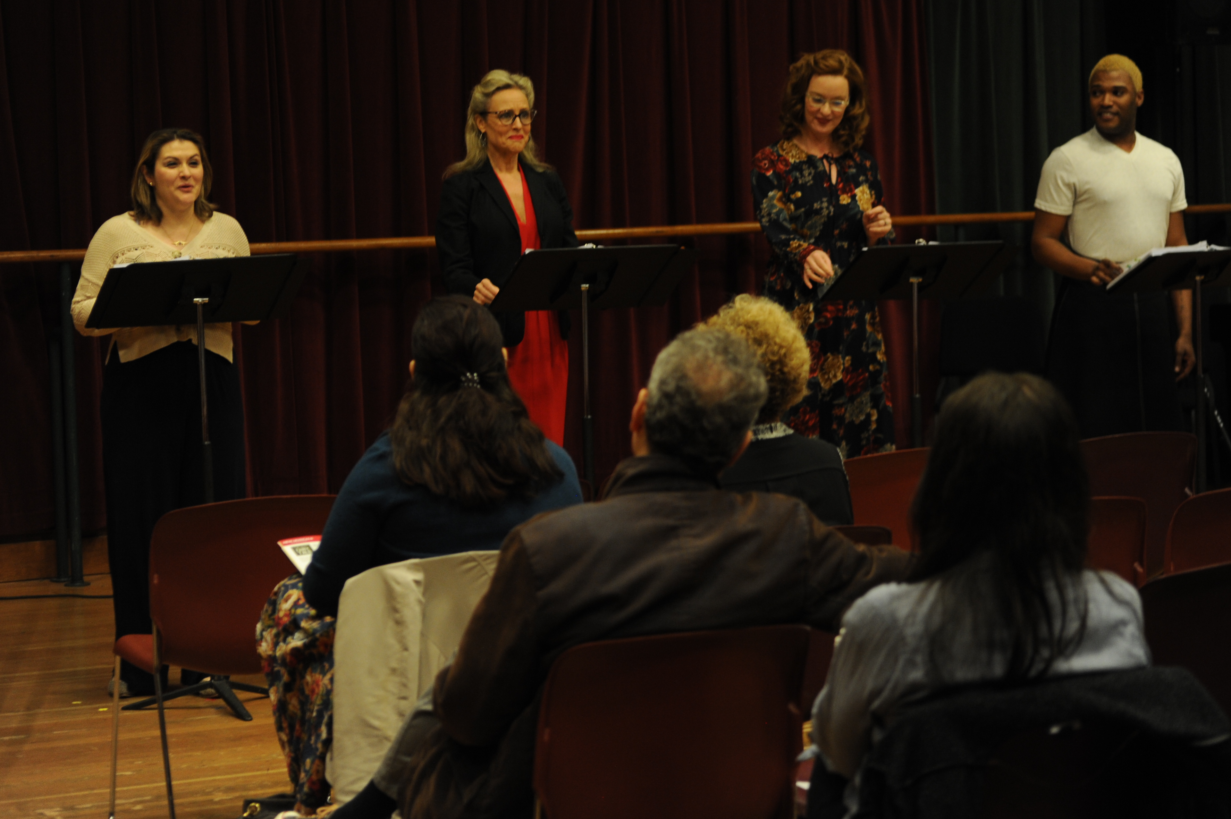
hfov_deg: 20.0
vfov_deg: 13.4
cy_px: 329
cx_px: 672
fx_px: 3485
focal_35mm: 102
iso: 1000
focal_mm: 85
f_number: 4
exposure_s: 1/80
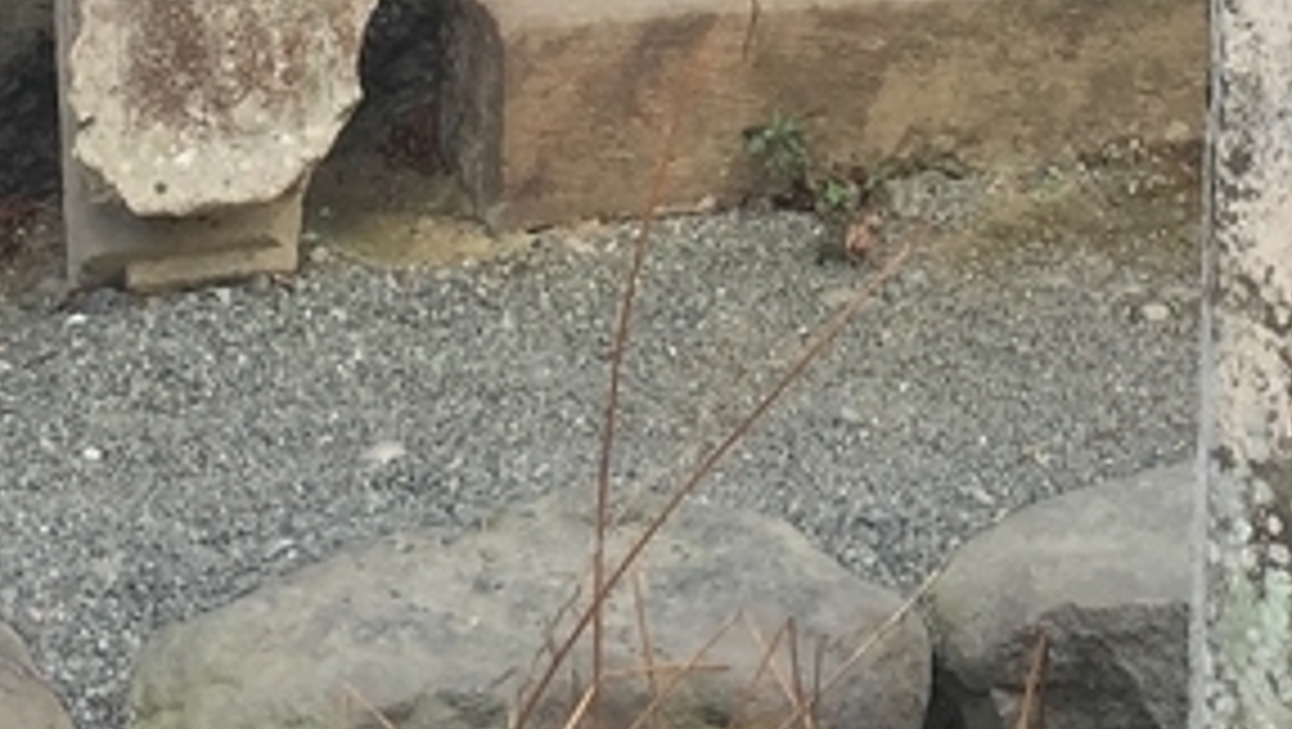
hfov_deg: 16.2
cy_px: -1197
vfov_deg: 8.2
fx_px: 4526
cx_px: 905
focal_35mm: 132
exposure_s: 1/210
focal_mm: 4.15
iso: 32
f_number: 2.2
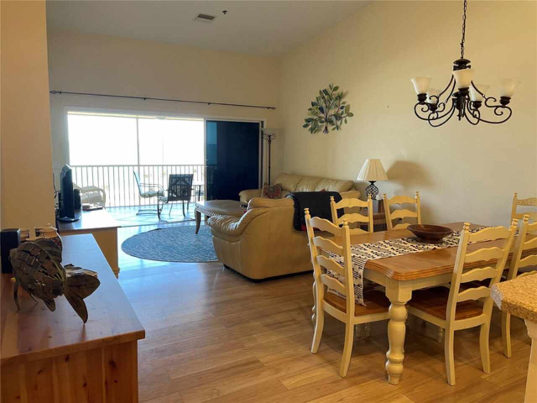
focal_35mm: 26
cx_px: 268
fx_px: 403
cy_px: 202
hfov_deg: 67.3
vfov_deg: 53.1
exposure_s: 1/60
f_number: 1.6
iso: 80
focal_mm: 4.2
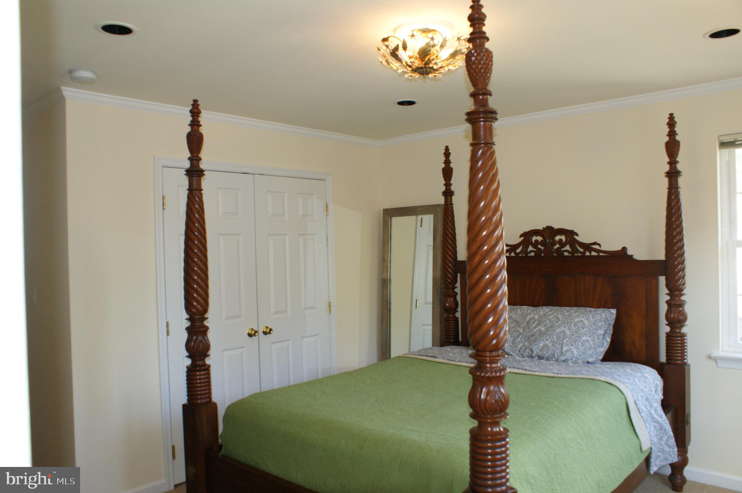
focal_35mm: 27
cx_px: 371
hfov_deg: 67.4
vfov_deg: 47.9
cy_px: 246
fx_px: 556
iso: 400
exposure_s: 1/60
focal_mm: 18
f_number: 5.6
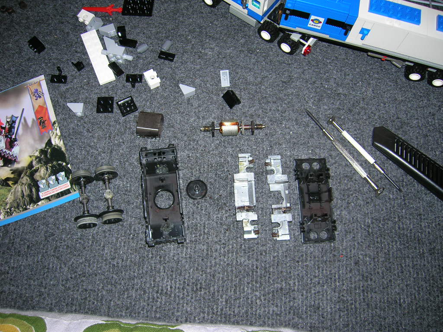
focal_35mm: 34
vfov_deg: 41.8
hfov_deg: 54.0
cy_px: 166
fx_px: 435
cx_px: 222
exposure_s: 1/60.1
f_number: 2.9
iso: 50
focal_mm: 5.7
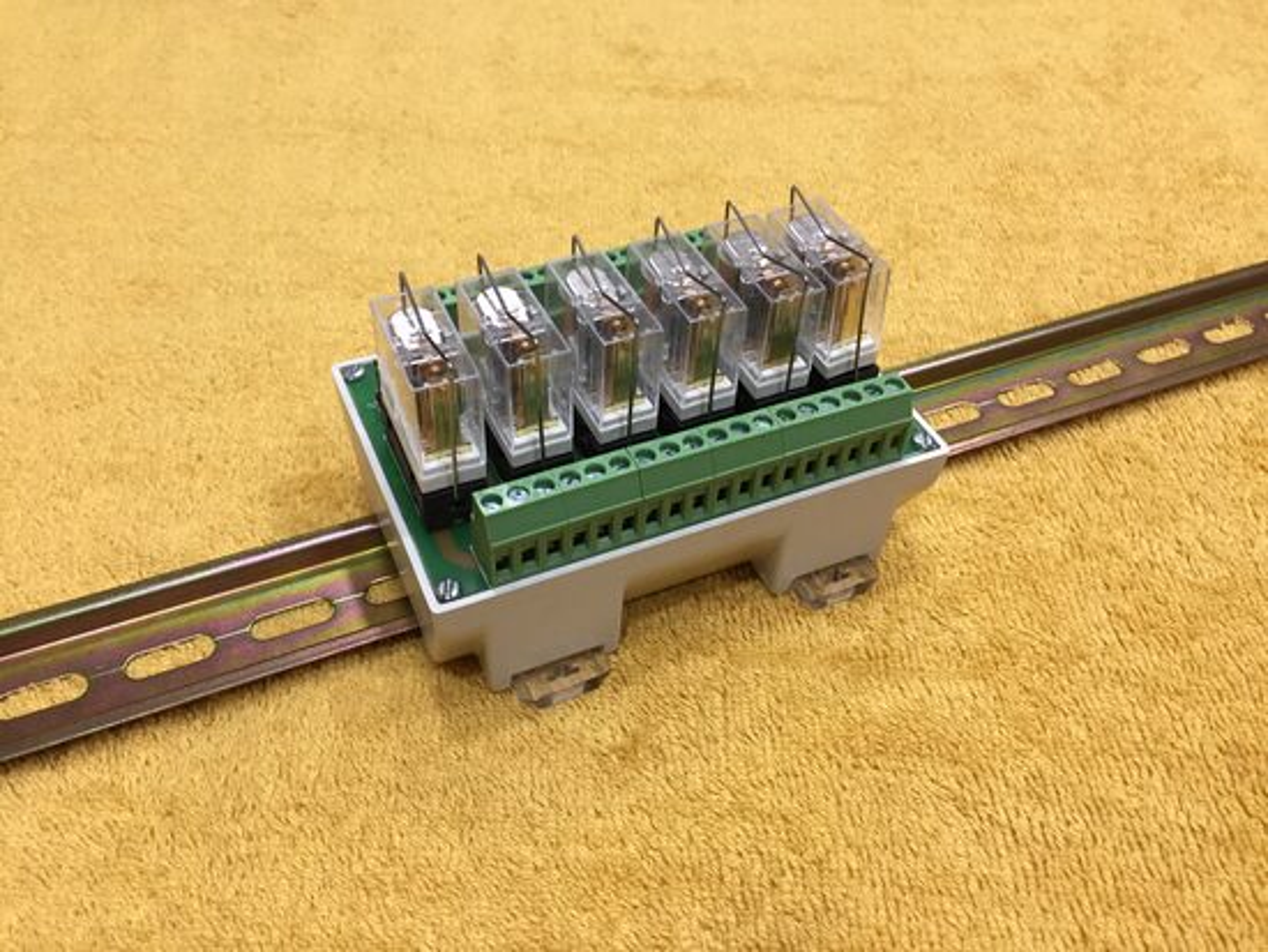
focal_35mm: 29
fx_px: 1063
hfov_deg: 61.6
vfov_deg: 48.3
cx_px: 634
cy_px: 476
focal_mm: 4.15
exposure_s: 1/33
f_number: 2.2
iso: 80
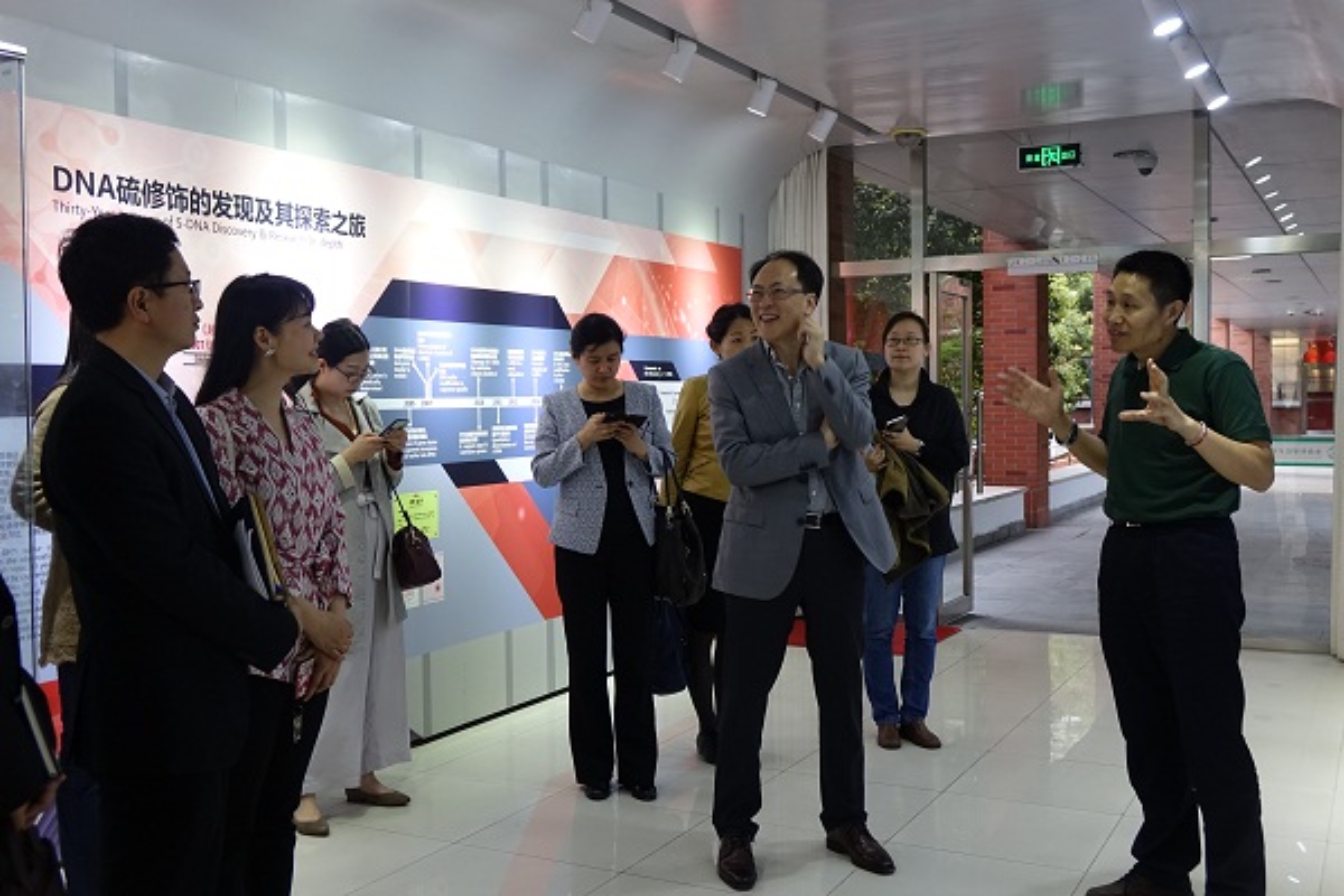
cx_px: 672
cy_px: 448
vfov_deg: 36.9
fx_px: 1344
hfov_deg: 53.1
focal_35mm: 36
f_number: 2.8
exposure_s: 1/40
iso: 500
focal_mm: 13.1
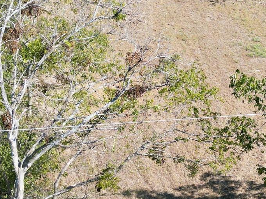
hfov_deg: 26.6
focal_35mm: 72
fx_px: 553
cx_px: 206
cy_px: 89
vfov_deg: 20.4
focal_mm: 6.72
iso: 110
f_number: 1.7
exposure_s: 1/1250
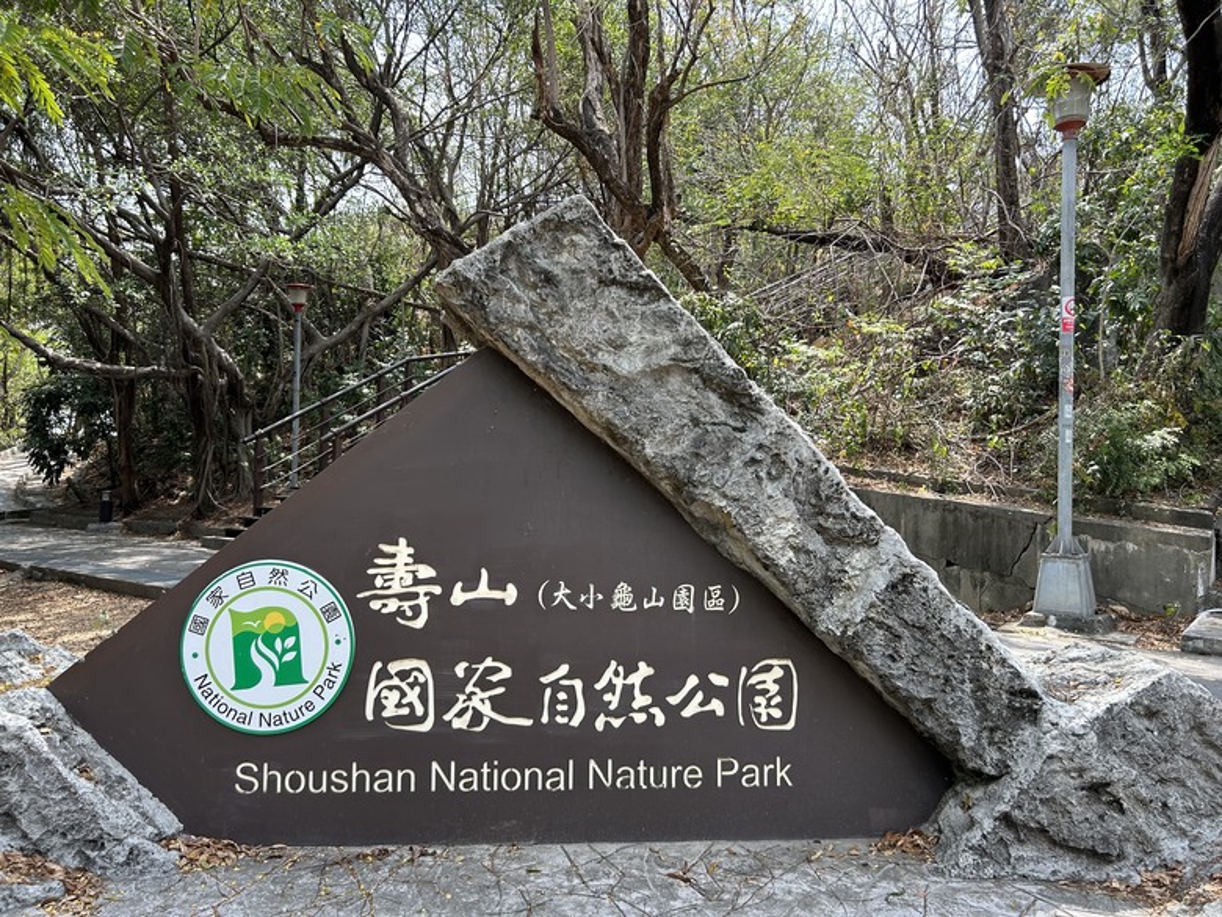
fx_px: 918
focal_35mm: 26
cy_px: 458
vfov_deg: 53.1
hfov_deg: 67.3
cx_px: 611
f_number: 1.5
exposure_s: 1/674
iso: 50
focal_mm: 5.7
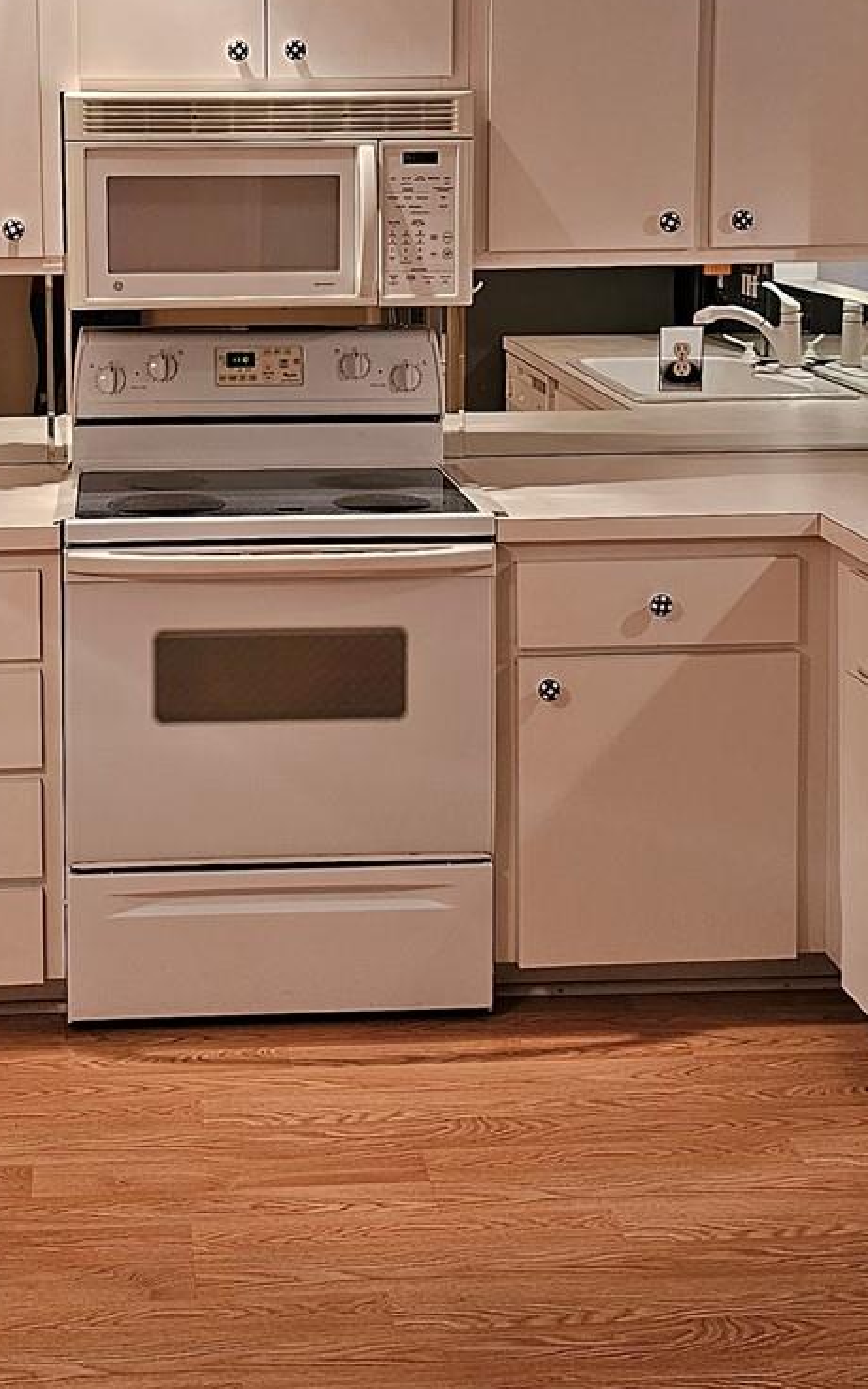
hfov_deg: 24.2
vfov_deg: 37.1
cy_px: 323
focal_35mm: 53
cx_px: 249
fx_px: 2006
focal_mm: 6.3
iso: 320
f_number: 1.7
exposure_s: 1/120
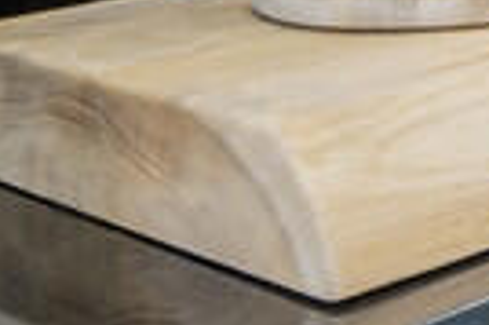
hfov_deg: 11.9
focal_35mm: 107
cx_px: 1390
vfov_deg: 10.9
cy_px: -440
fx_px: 1452
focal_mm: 14
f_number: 8
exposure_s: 1/10
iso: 100
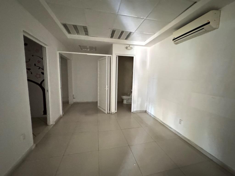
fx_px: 95
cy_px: 88
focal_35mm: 14
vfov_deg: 85.7
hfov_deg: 102.1
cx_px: 118
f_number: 2.2
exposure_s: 1/30
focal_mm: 2.22
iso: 2500
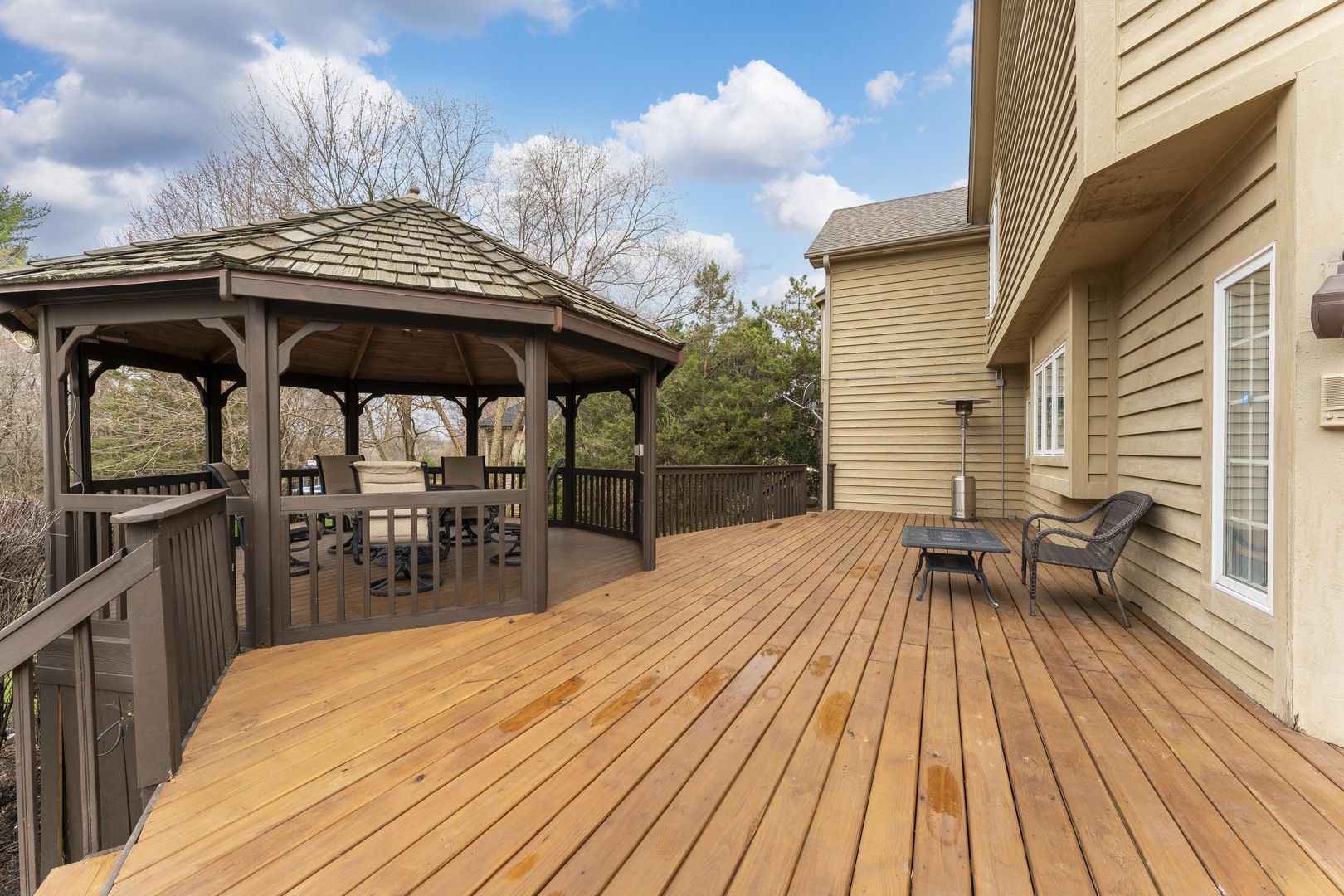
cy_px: 448
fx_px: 523
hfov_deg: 104.3
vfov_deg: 81.2
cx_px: 672
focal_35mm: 14
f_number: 9
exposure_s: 1/20
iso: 200
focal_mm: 14
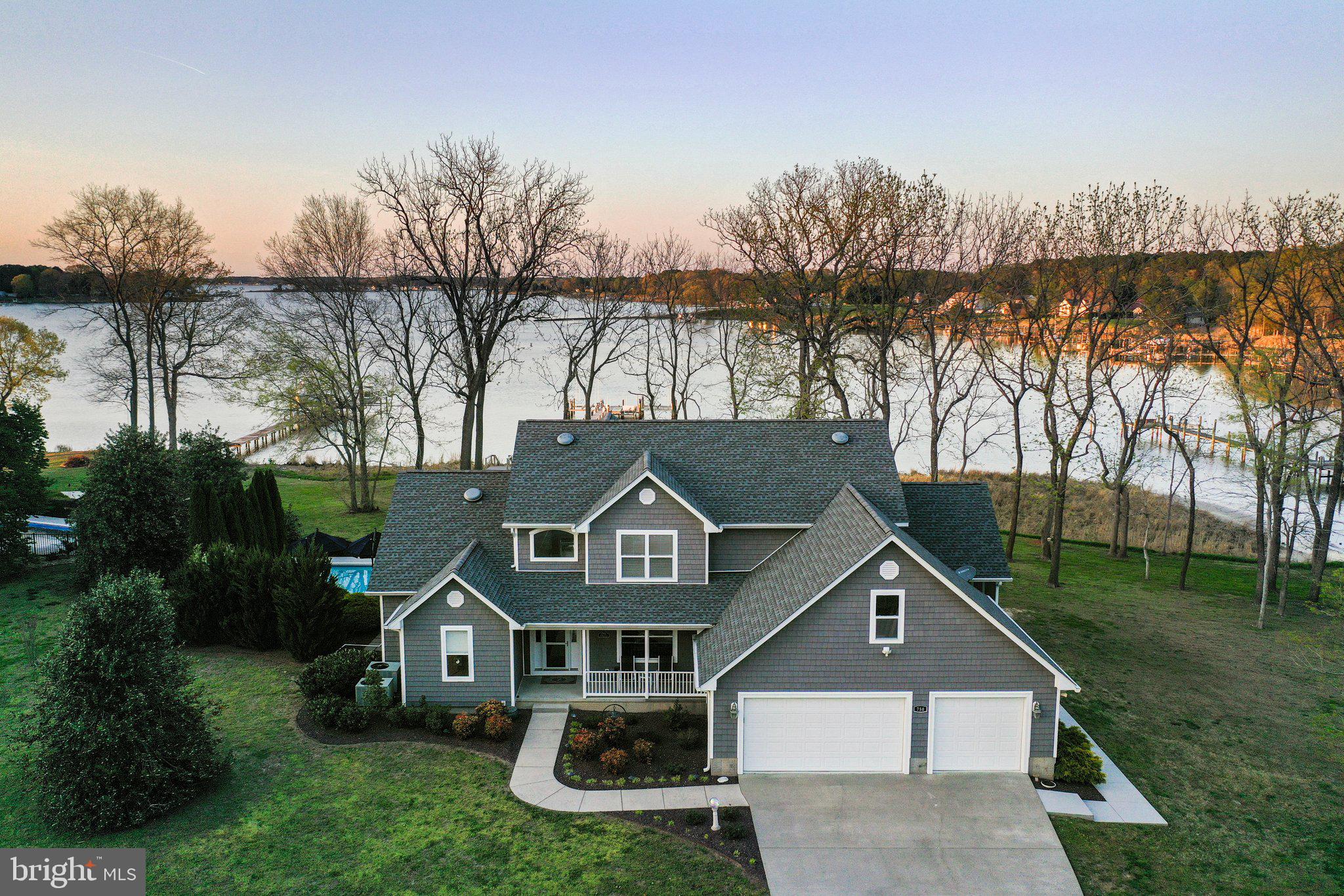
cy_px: 448
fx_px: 1045
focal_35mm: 28
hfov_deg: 65.5
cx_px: 672
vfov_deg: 46.4
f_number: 2.8
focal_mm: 10.26
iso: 120
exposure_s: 1/20
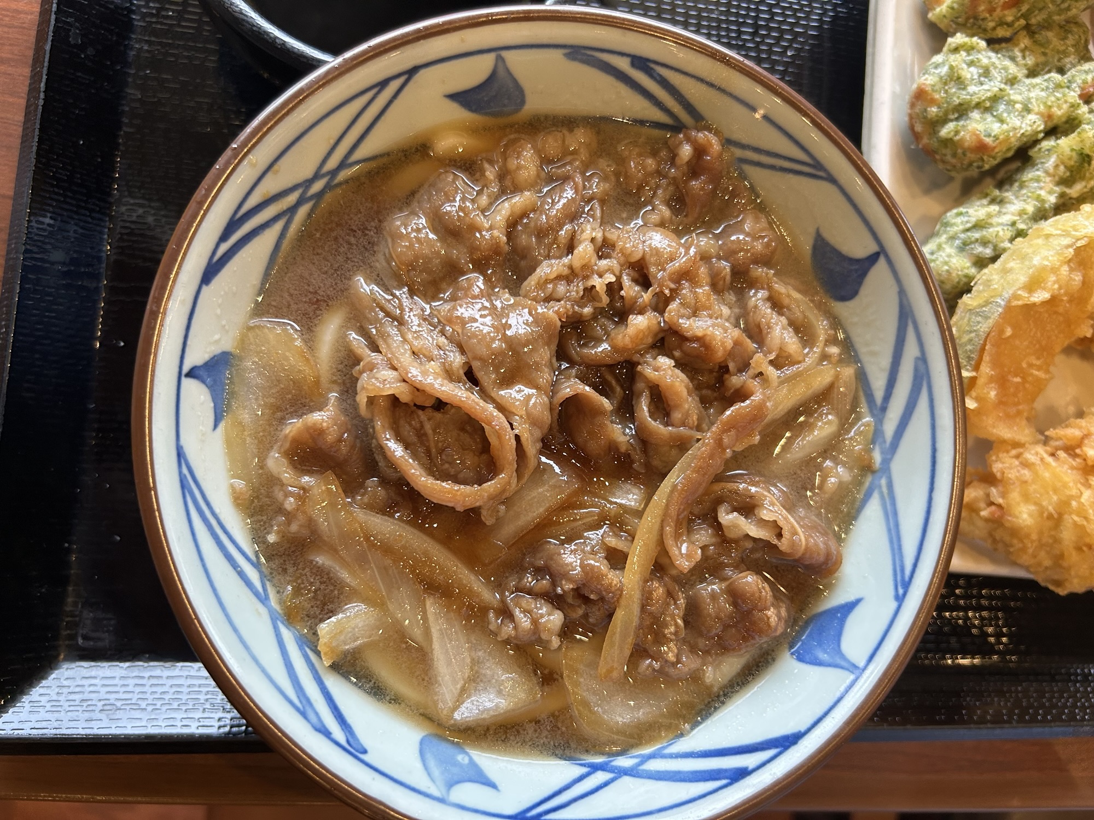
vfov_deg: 53.1
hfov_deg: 67.3
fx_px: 822
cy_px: 410
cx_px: 547
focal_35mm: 26
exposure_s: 1/100
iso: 125
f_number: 1.5
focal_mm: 5.7
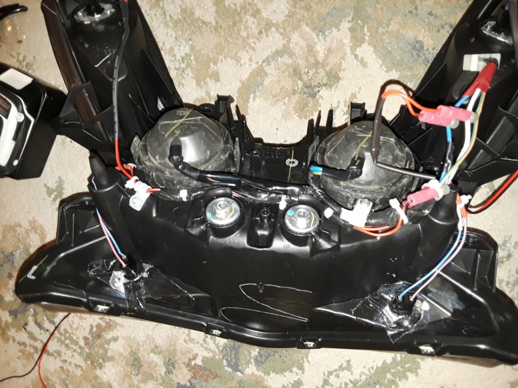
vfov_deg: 49.7
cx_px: 259
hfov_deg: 63.4
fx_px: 419
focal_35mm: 28
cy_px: 194
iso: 100
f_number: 1.9
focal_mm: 2.9
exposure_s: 1/30
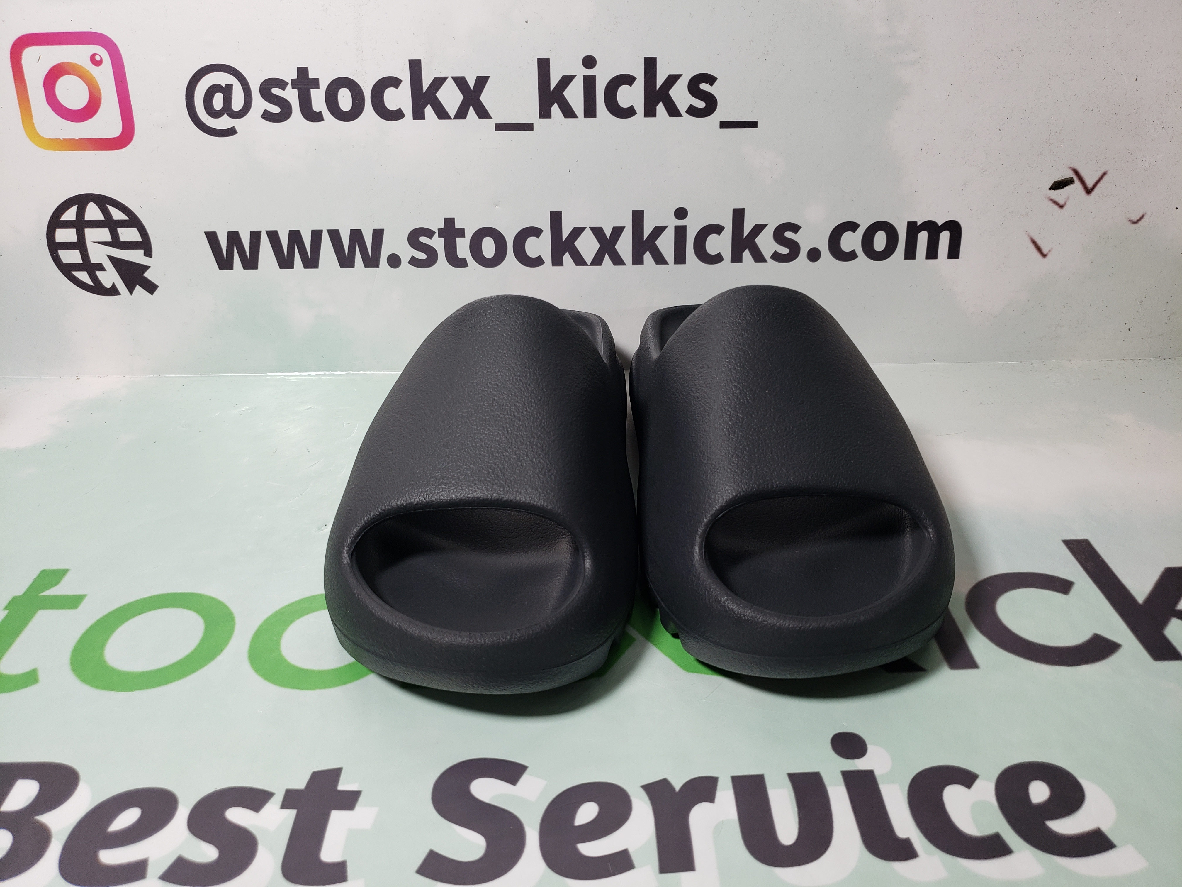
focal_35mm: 26
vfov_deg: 53.1
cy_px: 444
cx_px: 591
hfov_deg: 67.3
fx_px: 888
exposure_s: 1/351
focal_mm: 4.3
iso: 50
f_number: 1.5
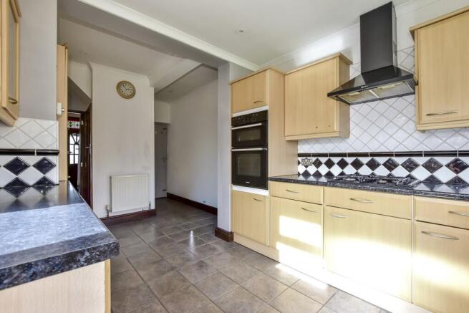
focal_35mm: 15
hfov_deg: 100.4
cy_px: 156
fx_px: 195
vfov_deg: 77.4
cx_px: 234
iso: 640
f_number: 8
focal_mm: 10
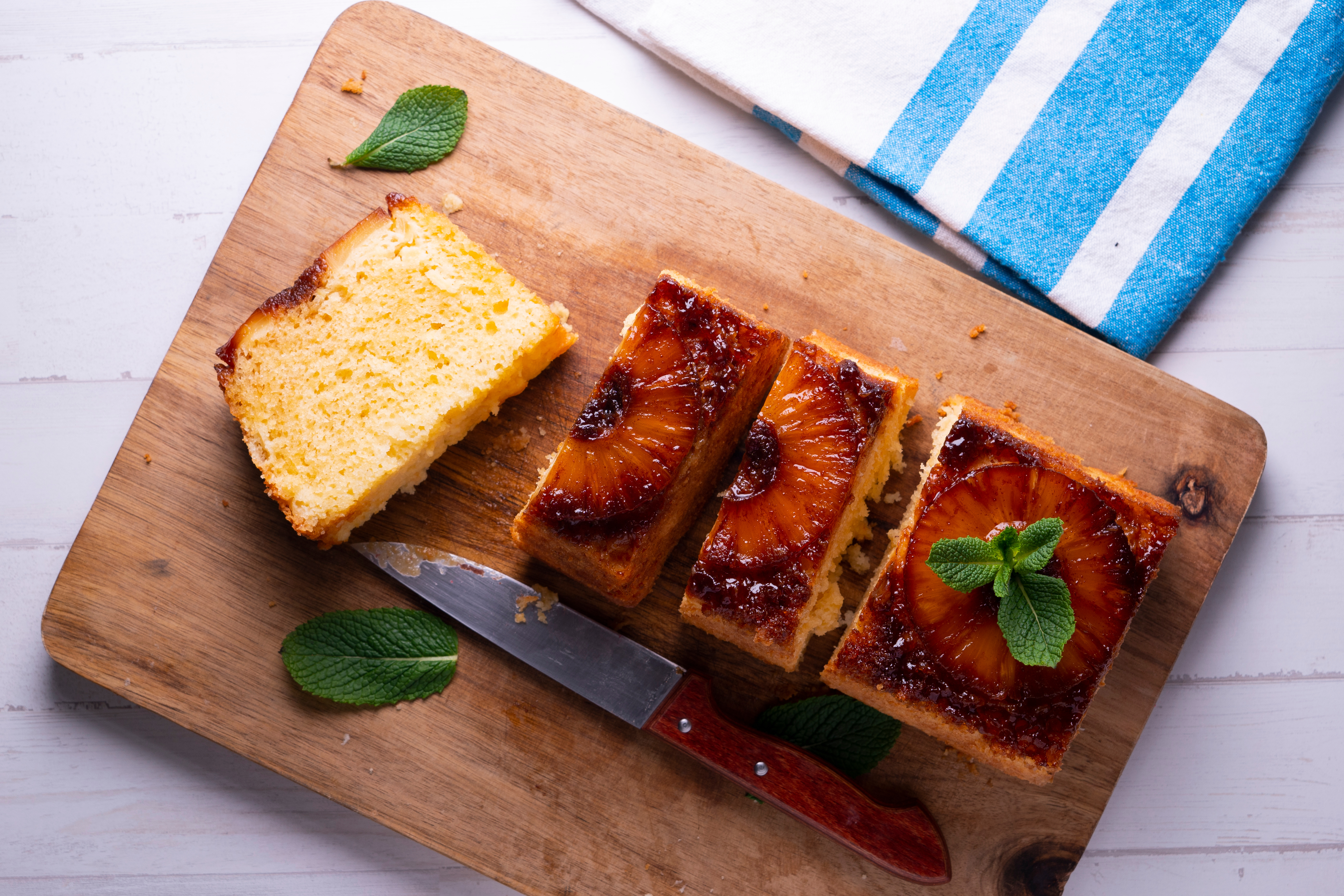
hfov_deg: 38.2
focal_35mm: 52
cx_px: 672
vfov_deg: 26.0
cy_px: 448
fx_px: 1942
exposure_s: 1/10
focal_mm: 35
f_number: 7.1
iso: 100
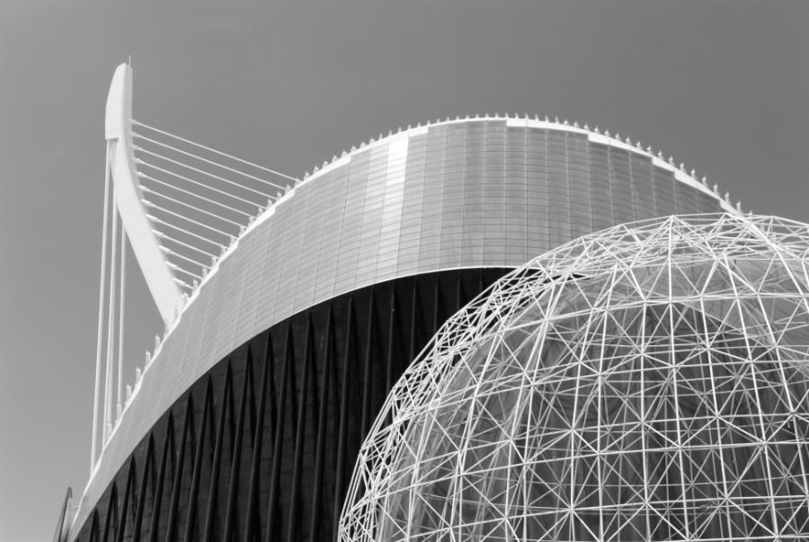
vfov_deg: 20.2
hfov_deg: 29.8
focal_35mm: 68
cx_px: 404
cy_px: 271
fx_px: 1519
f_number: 9
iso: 250
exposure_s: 1/320
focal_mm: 45
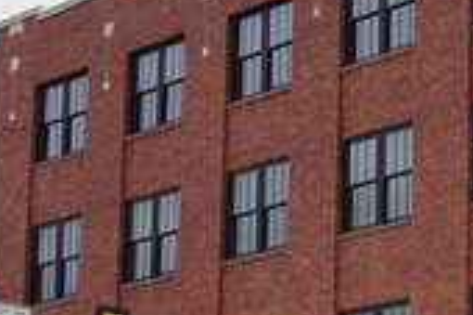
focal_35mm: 141
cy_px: 389
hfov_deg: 14.0
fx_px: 1851
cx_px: 626
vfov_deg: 9.6
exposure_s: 1/125
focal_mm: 20
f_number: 11
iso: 100
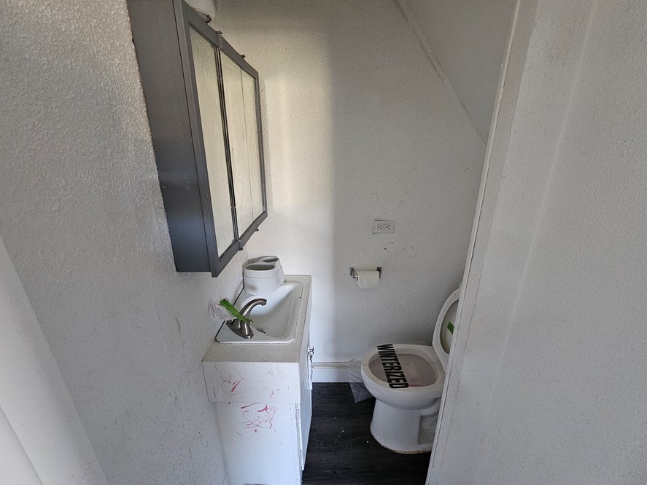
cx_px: 336
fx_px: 280
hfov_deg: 98.1
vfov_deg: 81.8
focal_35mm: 15
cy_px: 248
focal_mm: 2.2
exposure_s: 1/30
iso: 640
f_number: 2.2
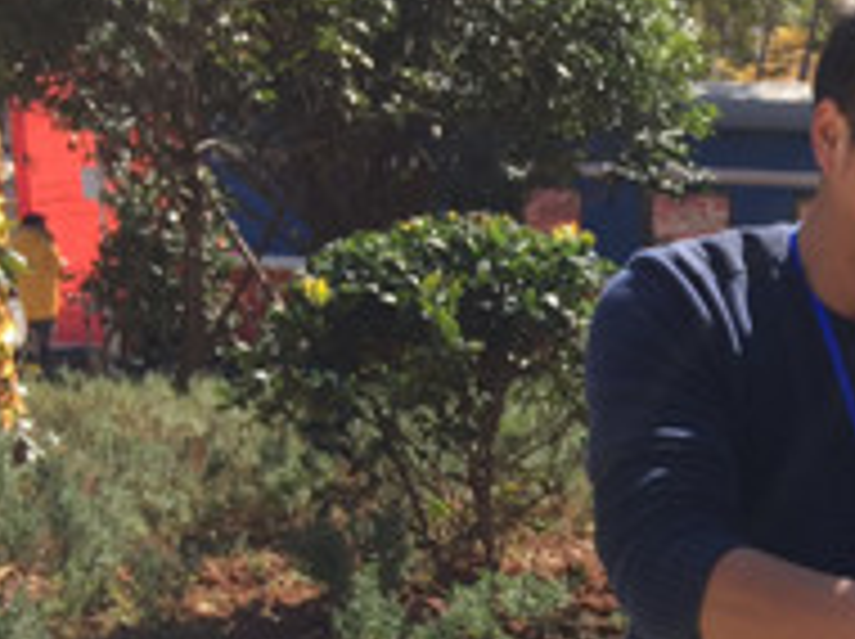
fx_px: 2072
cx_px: 1197
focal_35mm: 84
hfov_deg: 20.6
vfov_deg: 16.8
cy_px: 752
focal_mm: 4.15
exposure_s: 1/842
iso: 32
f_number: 2.2
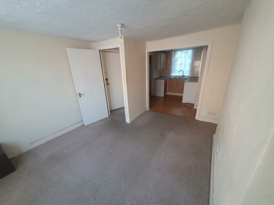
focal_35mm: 13
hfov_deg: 106.2
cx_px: 137
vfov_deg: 89.9
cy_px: 102
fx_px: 103
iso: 320
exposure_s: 1/60
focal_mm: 1.8
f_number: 2.2
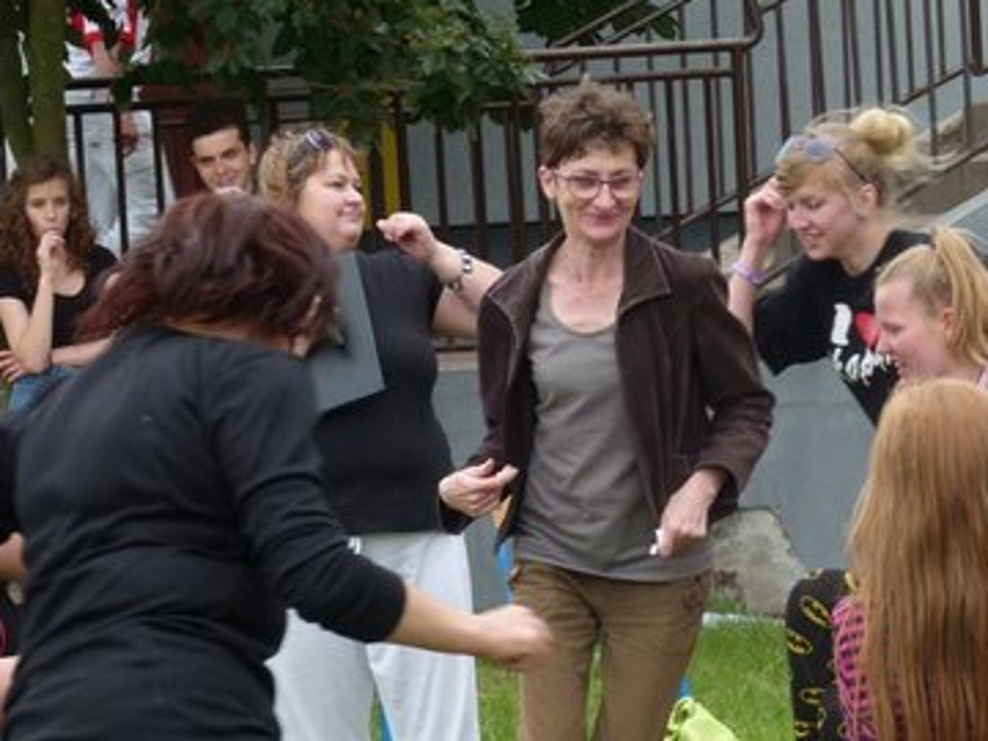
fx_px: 6707
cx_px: 519
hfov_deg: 8.4
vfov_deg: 6.3
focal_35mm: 235
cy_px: 491
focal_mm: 23.4
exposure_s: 1/160
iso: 100
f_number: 4
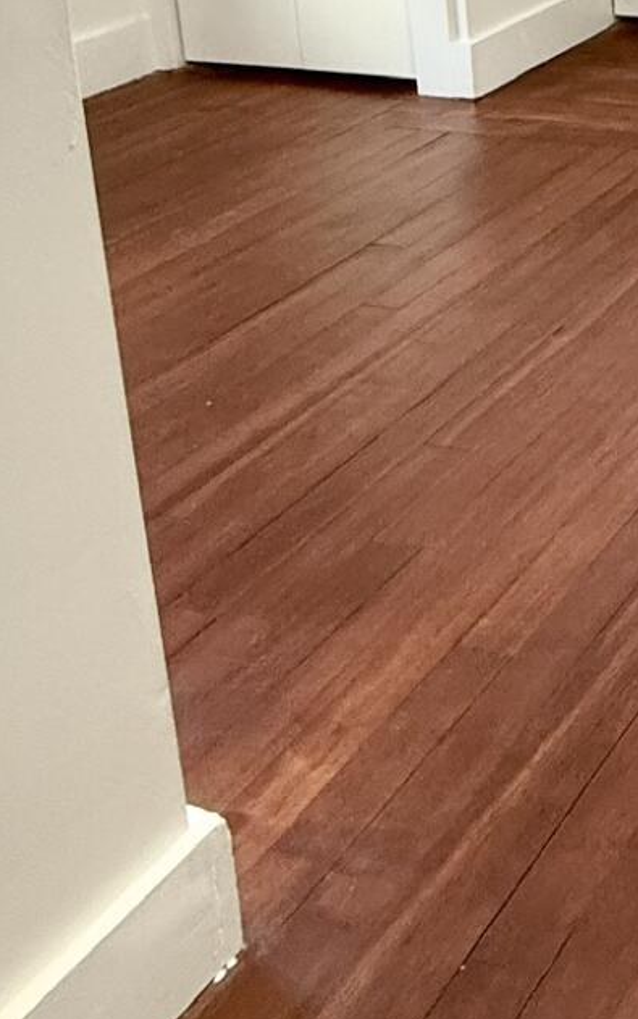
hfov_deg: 19.9
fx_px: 1306
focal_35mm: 47
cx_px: 1156
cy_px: -147
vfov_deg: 35.3
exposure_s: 1/60
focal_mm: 2.22
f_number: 2.2
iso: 400
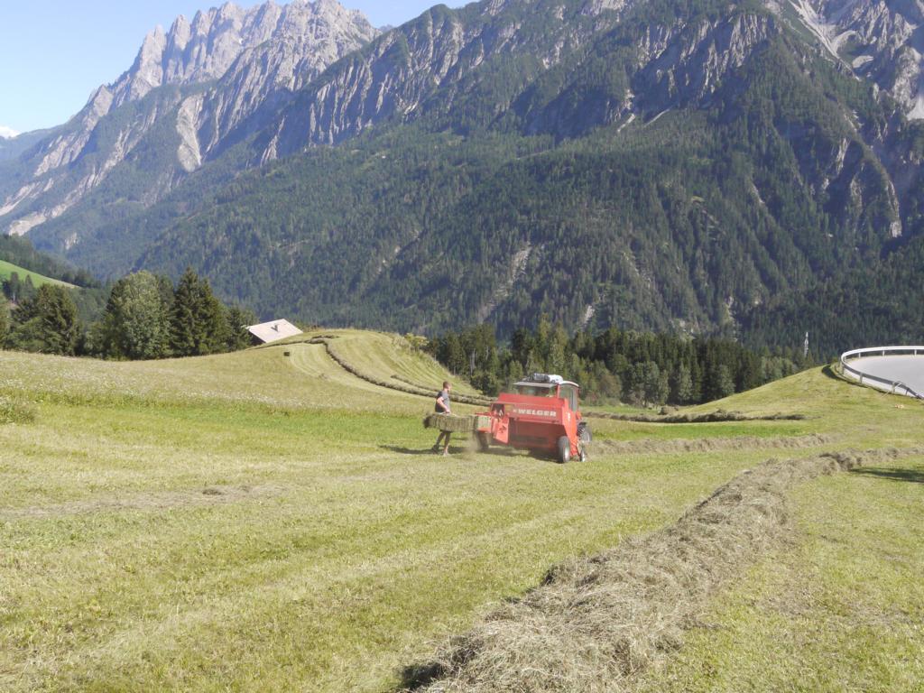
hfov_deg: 54.0
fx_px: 908
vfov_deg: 41.8
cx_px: 462
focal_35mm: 34
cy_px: 346
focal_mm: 17
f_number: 13
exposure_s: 1/640
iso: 800
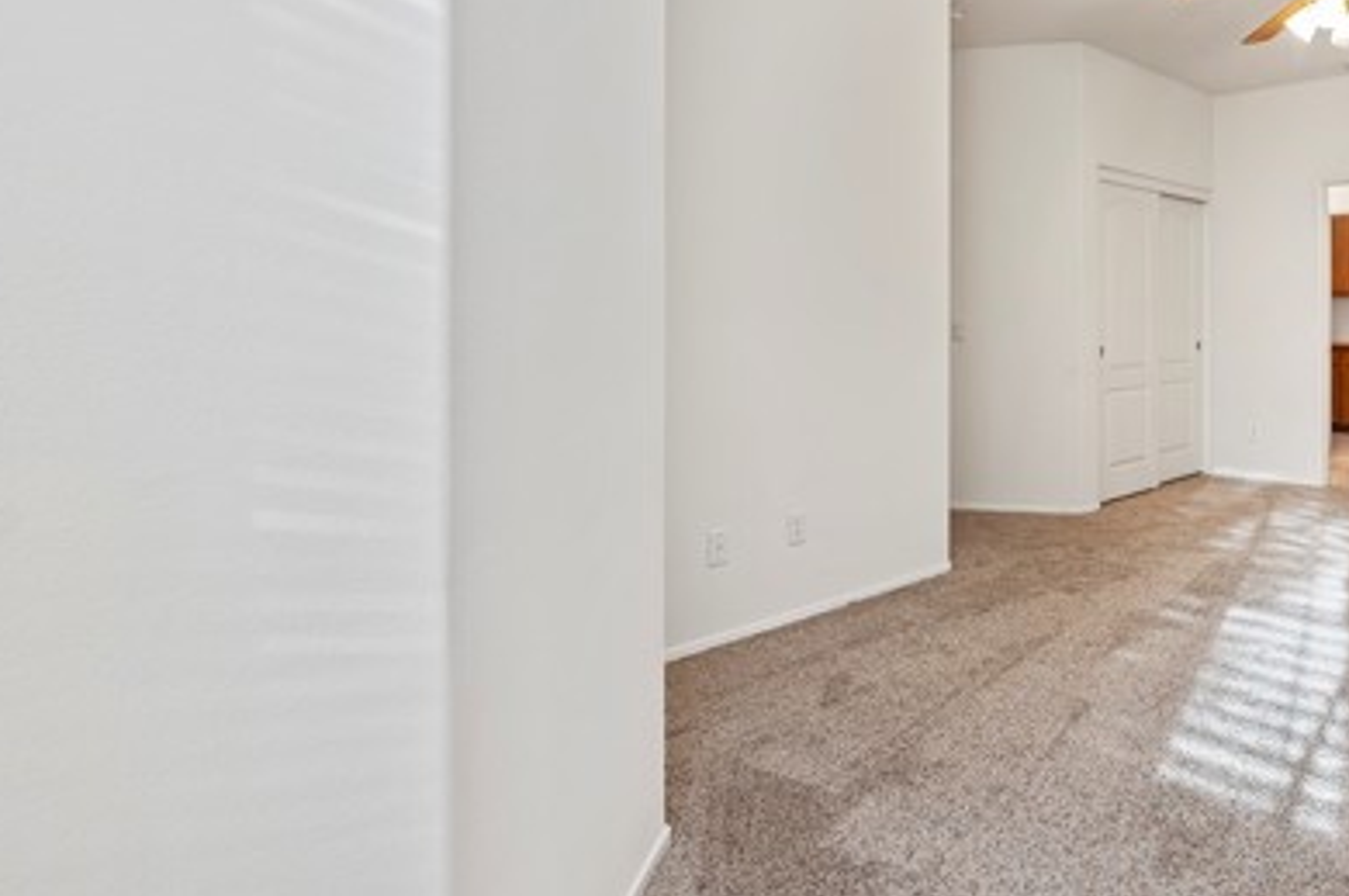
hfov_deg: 70.5
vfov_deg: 54.1
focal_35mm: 23
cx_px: 1027
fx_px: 861
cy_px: 315
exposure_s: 1/6
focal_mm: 14
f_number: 10
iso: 500
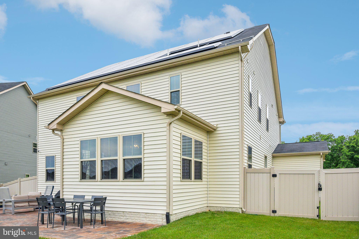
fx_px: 239
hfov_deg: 73.7
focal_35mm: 24
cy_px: 120
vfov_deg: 53.2
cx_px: 180
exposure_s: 1/640
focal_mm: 24
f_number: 8
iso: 400
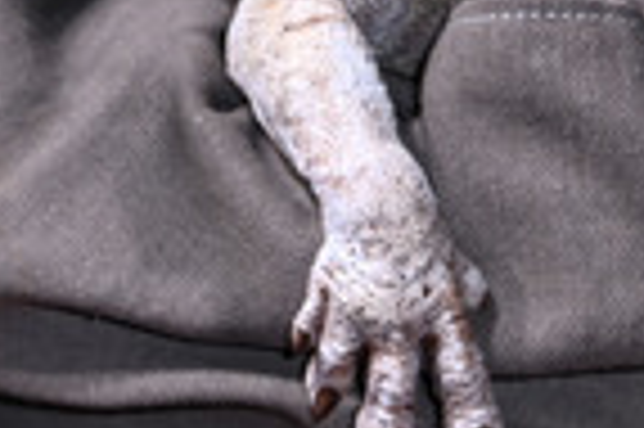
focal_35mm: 537
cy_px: -72
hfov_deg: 3.8
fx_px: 9595
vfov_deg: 2.6
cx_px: 750
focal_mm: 170
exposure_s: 1/200
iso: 250
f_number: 7.1
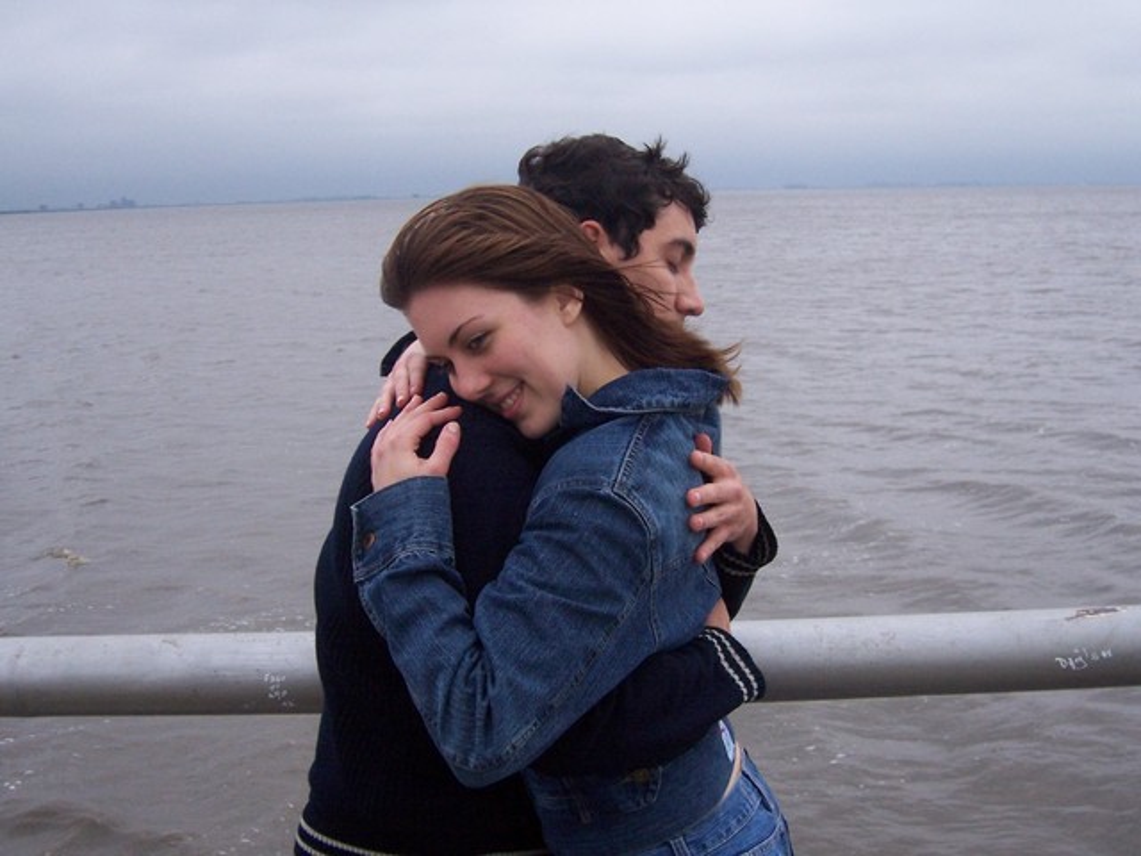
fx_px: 1450
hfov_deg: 42.9
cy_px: 428
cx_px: 570
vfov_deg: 32.9
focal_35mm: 44
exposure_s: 1/250
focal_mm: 7.3
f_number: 3.3
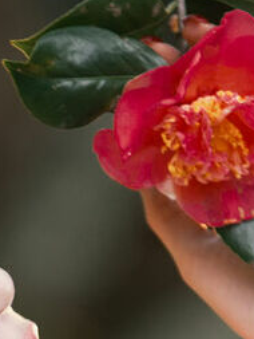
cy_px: 794
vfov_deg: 1.9
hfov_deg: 1.4
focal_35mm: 1048
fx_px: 10245
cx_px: -33
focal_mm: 175
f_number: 2.8
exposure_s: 1/400
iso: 100
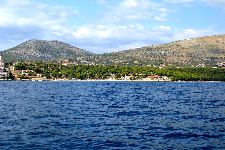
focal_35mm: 48
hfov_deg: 41.1
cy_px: 75
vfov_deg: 28.1
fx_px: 300
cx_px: 112
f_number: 6.3
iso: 100
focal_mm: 32
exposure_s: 1/160
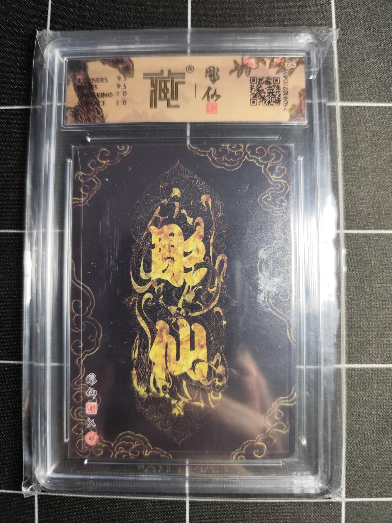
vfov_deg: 73.9
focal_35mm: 23
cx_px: 196
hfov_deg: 58.9
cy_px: 262
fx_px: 347
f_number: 1.65
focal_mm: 6.14
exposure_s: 1/100
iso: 400
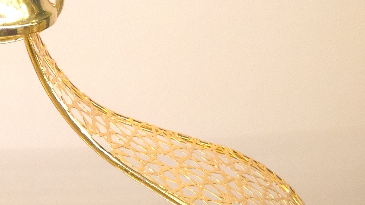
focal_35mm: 117
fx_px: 1132
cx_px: 26
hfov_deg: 18.0
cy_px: 308
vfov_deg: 10.0
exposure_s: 1/120
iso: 100
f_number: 2.4
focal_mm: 4.28
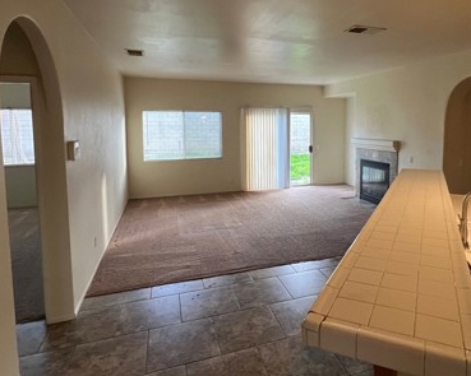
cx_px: 290
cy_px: 148
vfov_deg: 62.5
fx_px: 307
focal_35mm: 22
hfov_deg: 74.0
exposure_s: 1/120
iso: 200
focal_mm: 1.57
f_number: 1.8
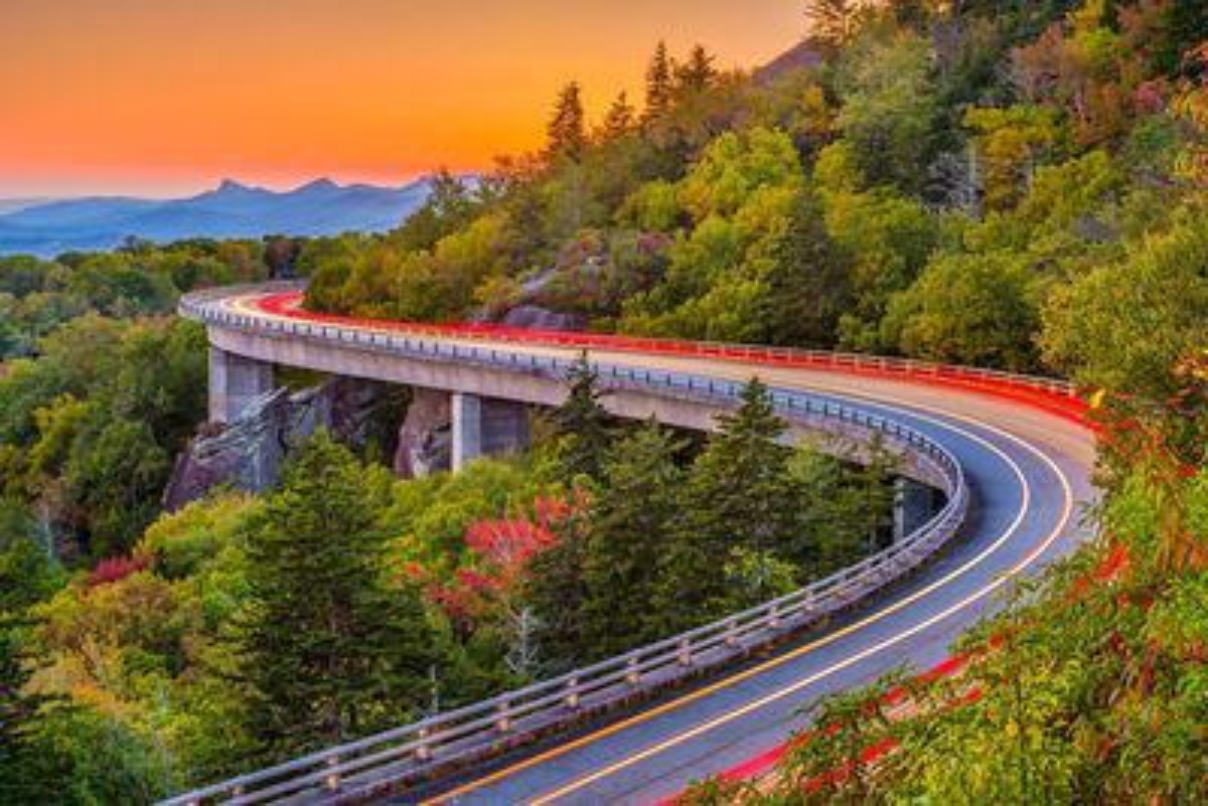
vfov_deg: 21.9
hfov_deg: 32.4
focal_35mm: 62
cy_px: 403
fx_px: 2081
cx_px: 604
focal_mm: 62
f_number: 11
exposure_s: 17
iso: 64
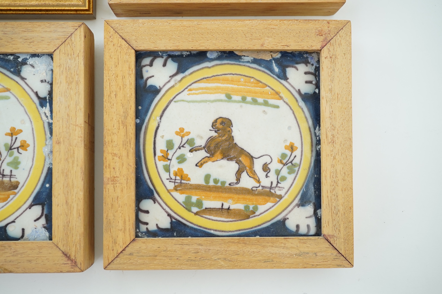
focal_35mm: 45
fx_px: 552
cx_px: 221
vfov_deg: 29.9
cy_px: 147
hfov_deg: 43.6
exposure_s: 1/60
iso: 500
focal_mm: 30
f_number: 7.1
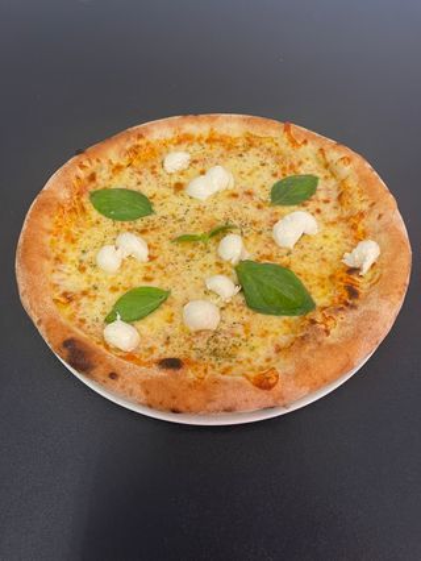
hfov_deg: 53.1
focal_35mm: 26
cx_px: 210
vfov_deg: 67.3
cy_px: 280
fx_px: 421
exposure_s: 1/50
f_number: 1.6
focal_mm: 5.1
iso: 80
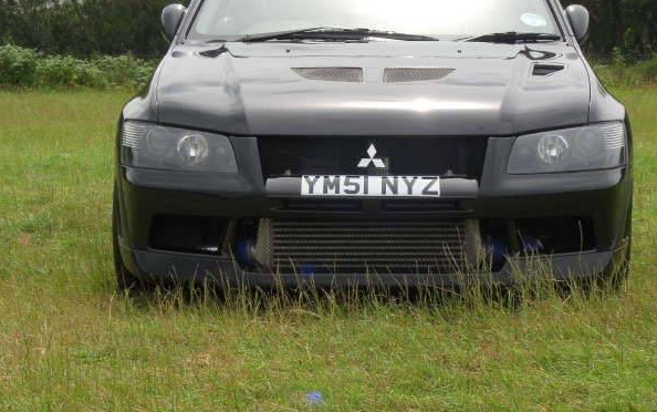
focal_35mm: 97
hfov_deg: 21.4
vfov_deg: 13.5
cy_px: 187
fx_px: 1738
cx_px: 386
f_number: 5.6
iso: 80
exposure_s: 1/500
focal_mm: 14.2
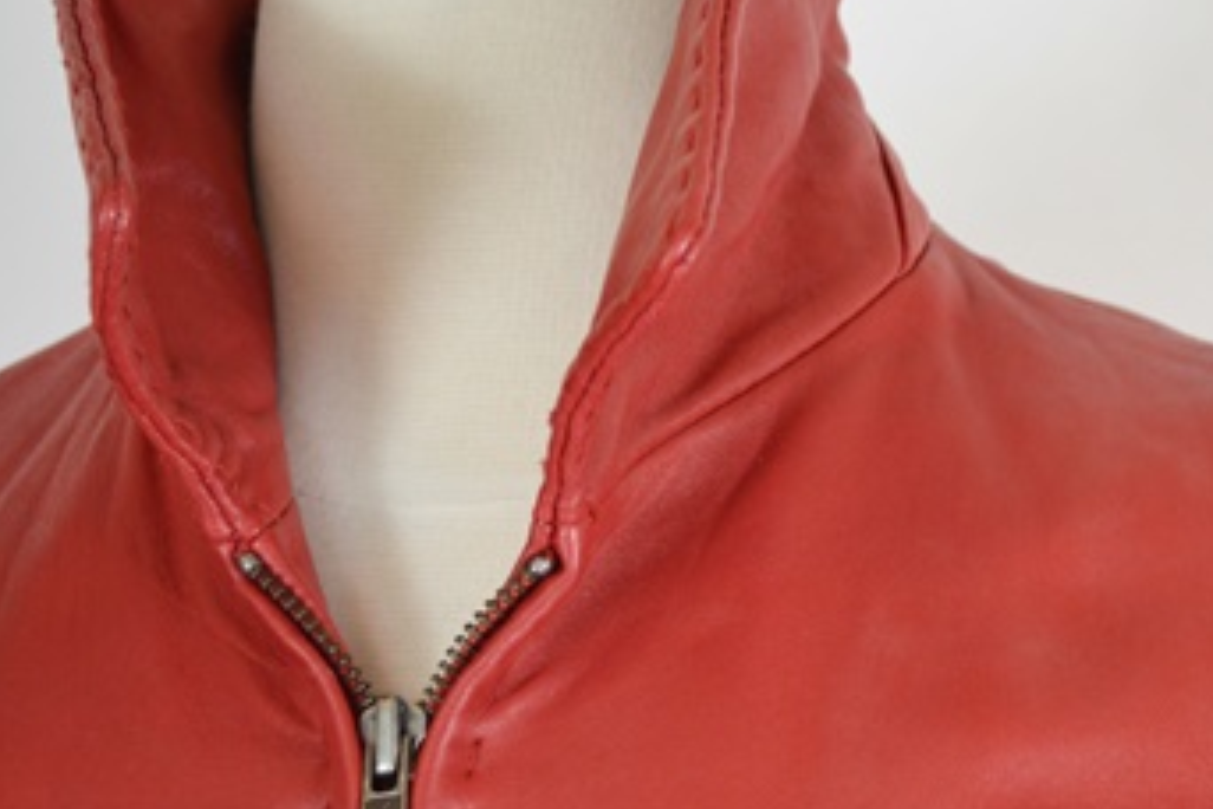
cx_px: 993
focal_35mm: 100
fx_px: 3369
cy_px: 582
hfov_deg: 20.2
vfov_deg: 13.6
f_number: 5
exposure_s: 1/60
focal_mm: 38
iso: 640
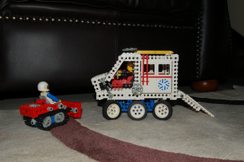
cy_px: 81
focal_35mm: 33
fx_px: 223
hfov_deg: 57.3
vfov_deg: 39.9
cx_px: 122
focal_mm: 22
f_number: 16
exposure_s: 1/60
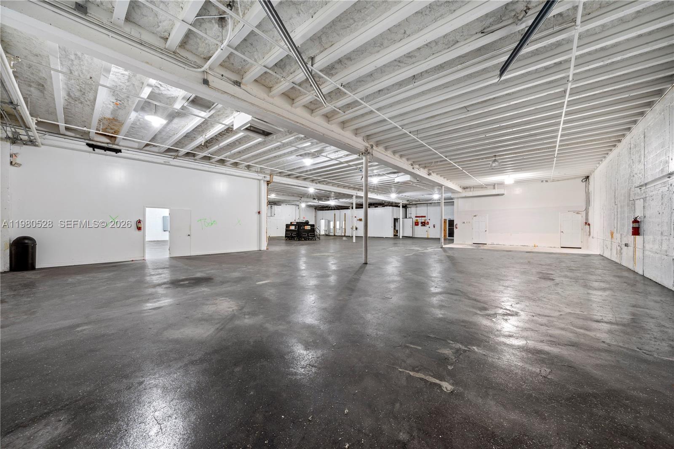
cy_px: 224
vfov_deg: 90.0
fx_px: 225
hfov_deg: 112.6
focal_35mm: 12
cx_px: 337
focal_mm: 12
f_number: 11
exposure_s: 5
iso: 100
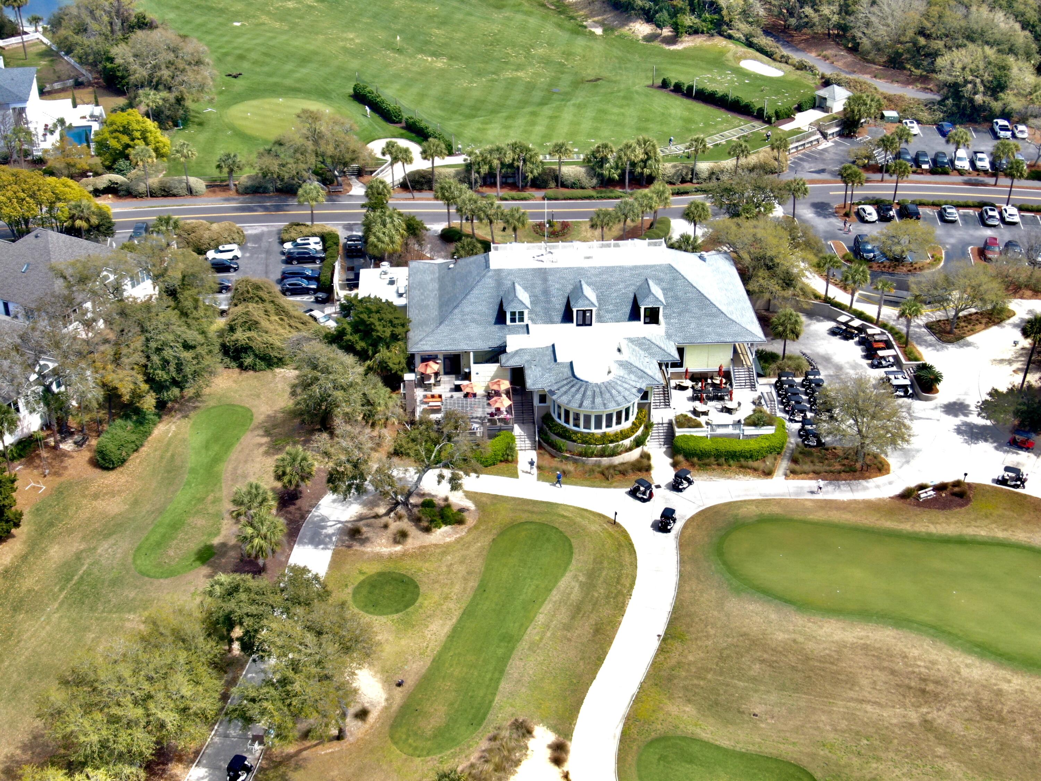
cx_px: 520
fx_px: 1443
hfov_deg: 39.7
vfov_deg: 30.3
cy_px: 390
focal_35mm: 48
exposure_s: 1/30
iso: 160
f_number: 3.8
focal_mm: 8.6
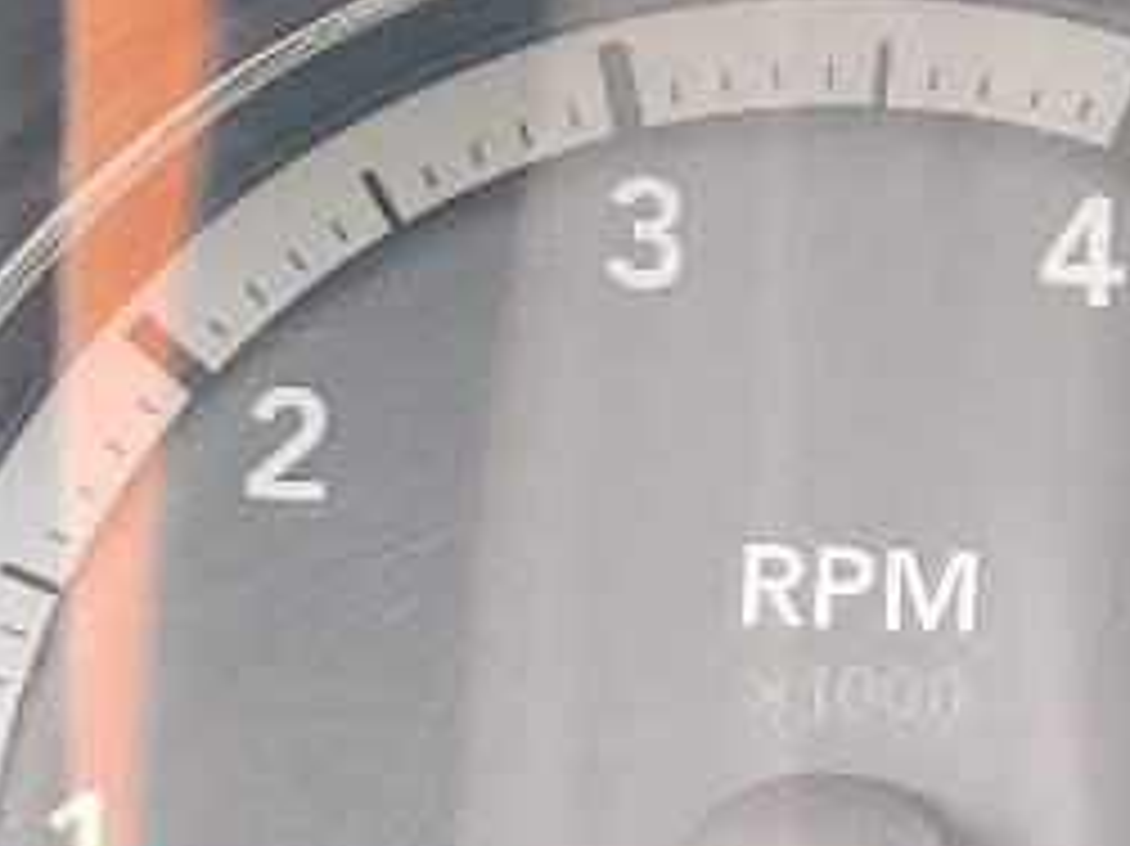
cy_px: 666
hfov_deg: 10.8
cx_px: 2328
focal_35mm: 166
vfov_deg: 8.9
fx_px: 5416
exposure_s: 1/172
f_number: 1.5
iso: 50
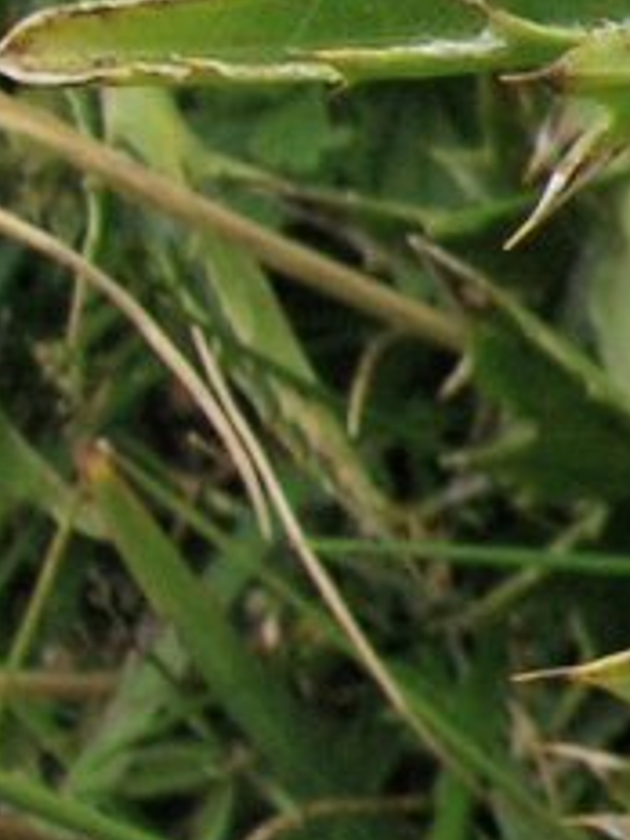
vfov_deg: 10.1
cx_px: 2326
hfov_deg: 6.5
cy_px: 438
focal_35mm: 195
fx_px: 4732
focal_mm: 5.7
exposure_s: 1/220
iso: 50
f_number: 4.9
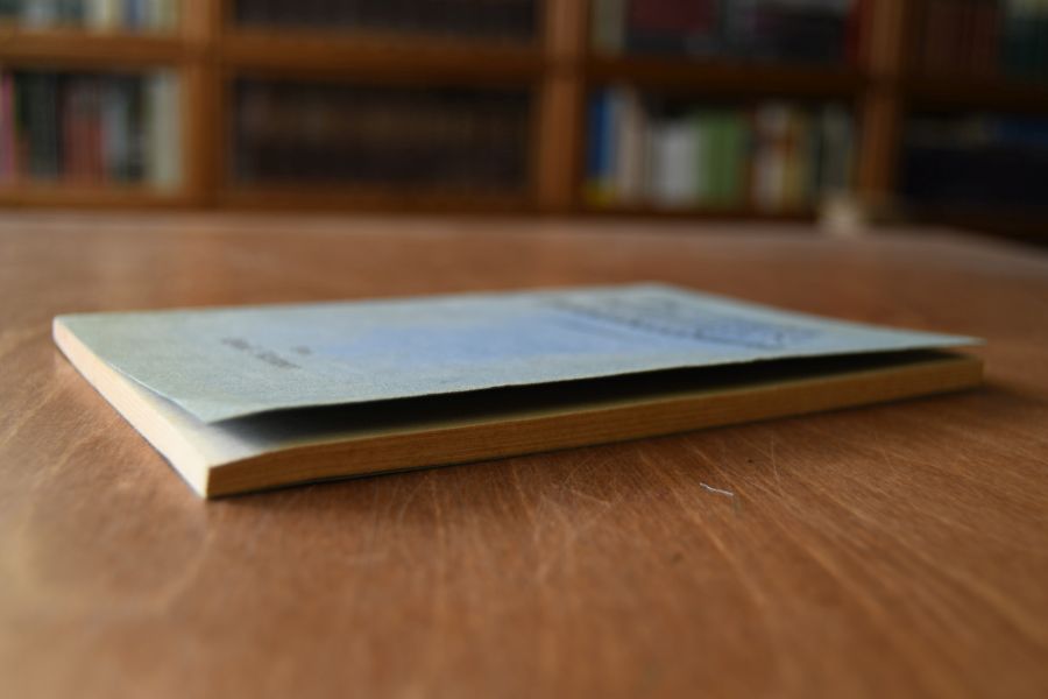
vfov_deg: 34.2
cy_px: 350
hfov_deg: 49.6
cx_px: 524
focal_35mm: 39
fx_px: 1135
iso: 100
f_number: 4
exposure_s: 1/25
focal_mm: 26
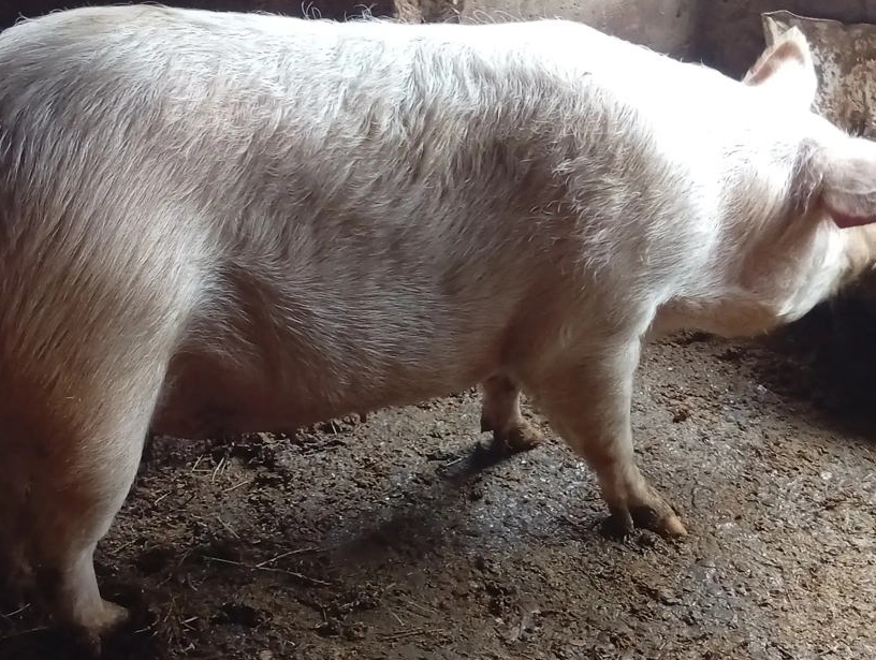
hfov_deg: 38.8
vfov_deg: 29.8
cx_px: 377
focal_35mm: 49
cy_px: 311
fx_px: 1242
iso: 431
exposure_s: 1/33.3
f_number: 1.8
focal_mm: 3.84
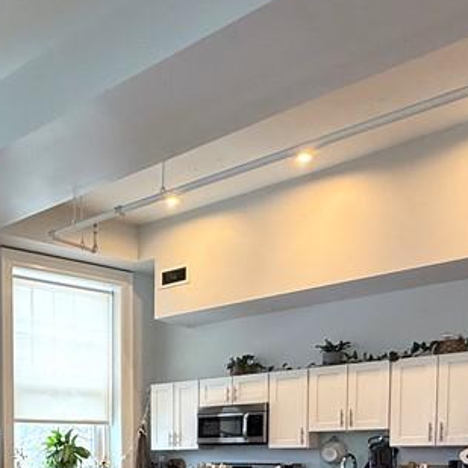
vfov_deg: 36.1
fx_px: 627
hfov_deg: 36.9
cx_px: 5
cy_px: 486
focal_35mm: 41
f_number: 2.2
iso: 160
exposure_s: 1/120
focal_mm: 2.22
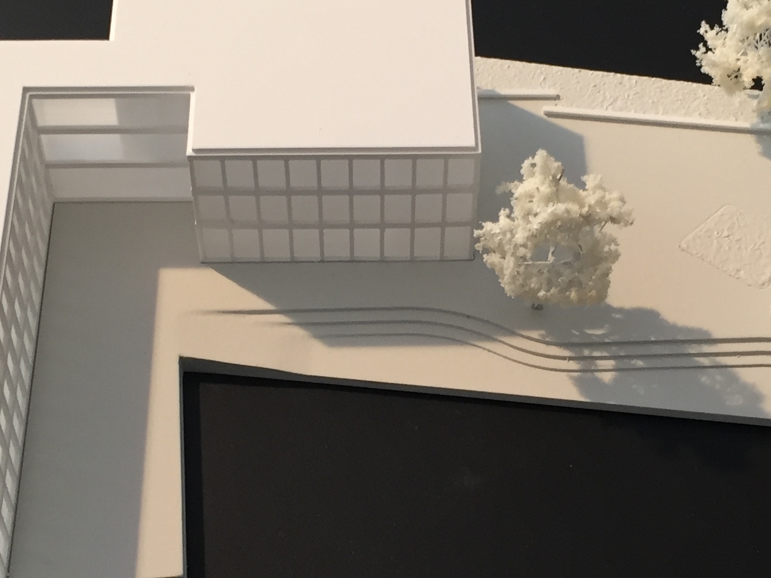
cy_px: 379
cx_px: 403
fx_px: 1693
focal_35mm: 76
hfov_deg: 25.7
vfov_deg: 19.3
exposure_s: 1/33
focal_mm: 4.15
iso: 80
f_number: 2.2
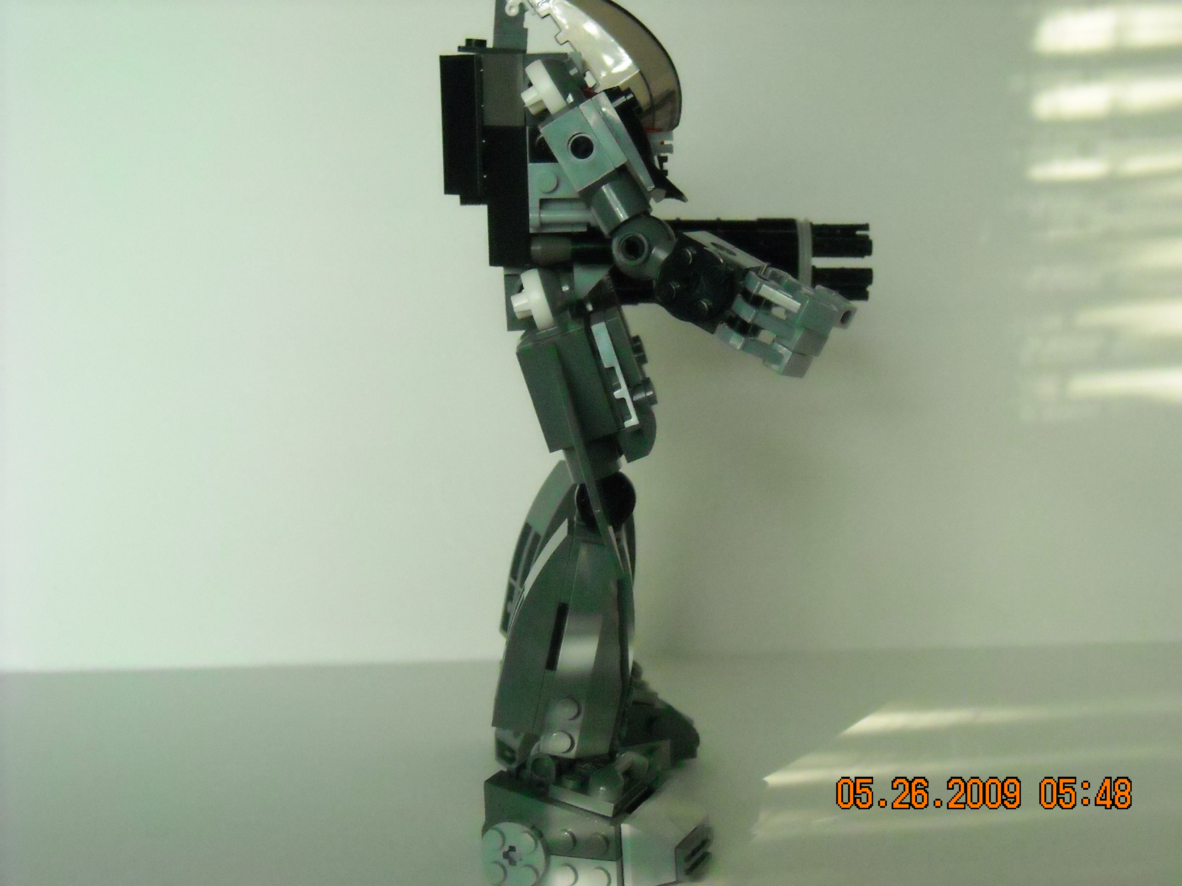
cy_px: 443
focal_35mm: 76
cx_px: 591
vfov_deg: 19.4
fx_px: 2595
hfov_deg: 25.7
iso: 800
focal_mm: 12.3
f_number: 3.9
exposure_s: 1/141
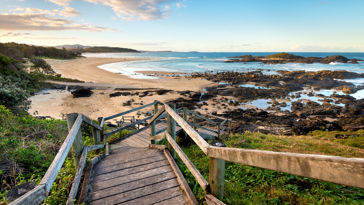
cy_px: 100
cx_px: 180
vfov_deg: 63.9
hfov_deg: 95.9
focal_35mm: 17
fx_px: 164
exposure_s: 1/13
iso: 100
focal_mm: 16
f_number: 14
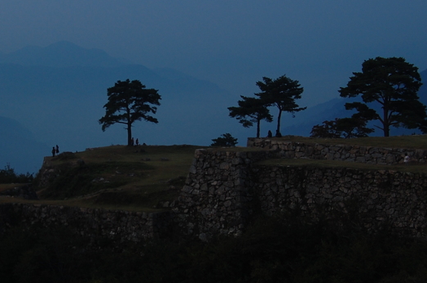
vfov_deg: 16.6
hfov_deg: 24.5
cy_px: 151
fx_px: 971
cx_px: 105
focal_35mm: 82
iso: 200
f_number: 5.6
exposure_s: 1/100
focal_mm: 28
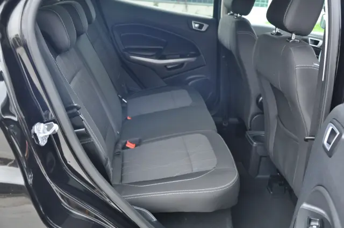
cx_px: 172
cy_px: 114
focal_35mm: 36
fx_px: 344
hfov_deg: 53.2
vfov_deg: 36.8
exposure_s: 1/30
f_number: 3.8
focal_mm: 24
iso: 1100
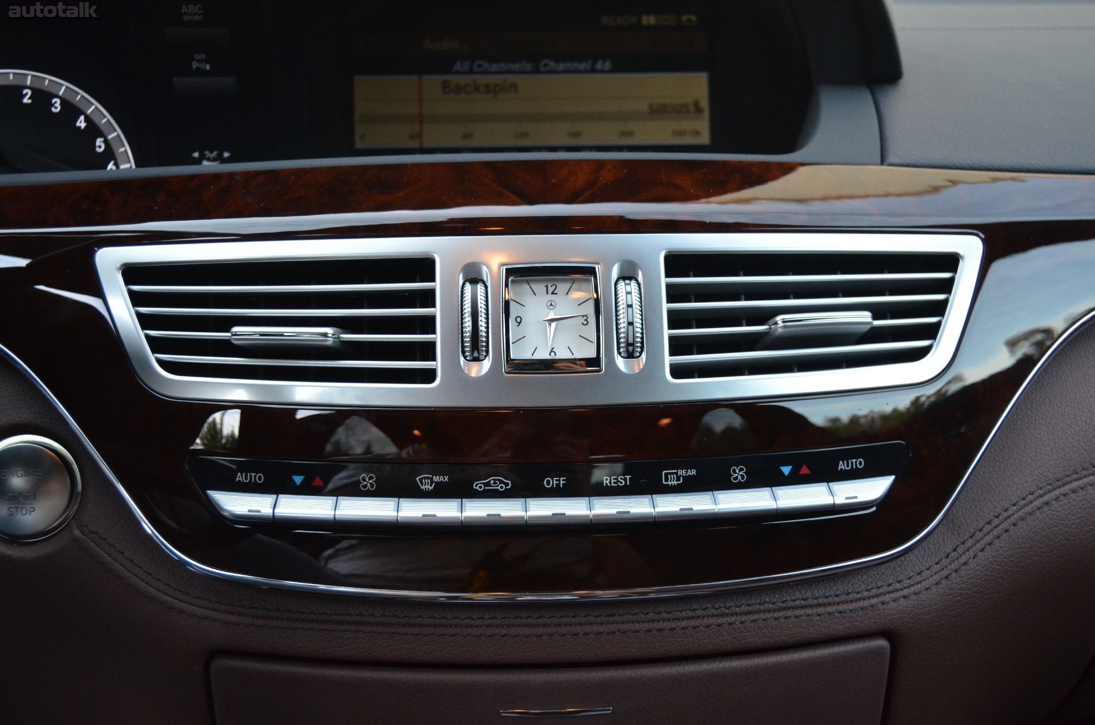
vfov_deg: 28.8
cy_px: 362
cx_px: 548
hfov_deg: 42.4
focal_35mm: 46
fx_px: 1411
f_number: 4
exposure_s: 1/400
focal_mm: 31
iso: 1600
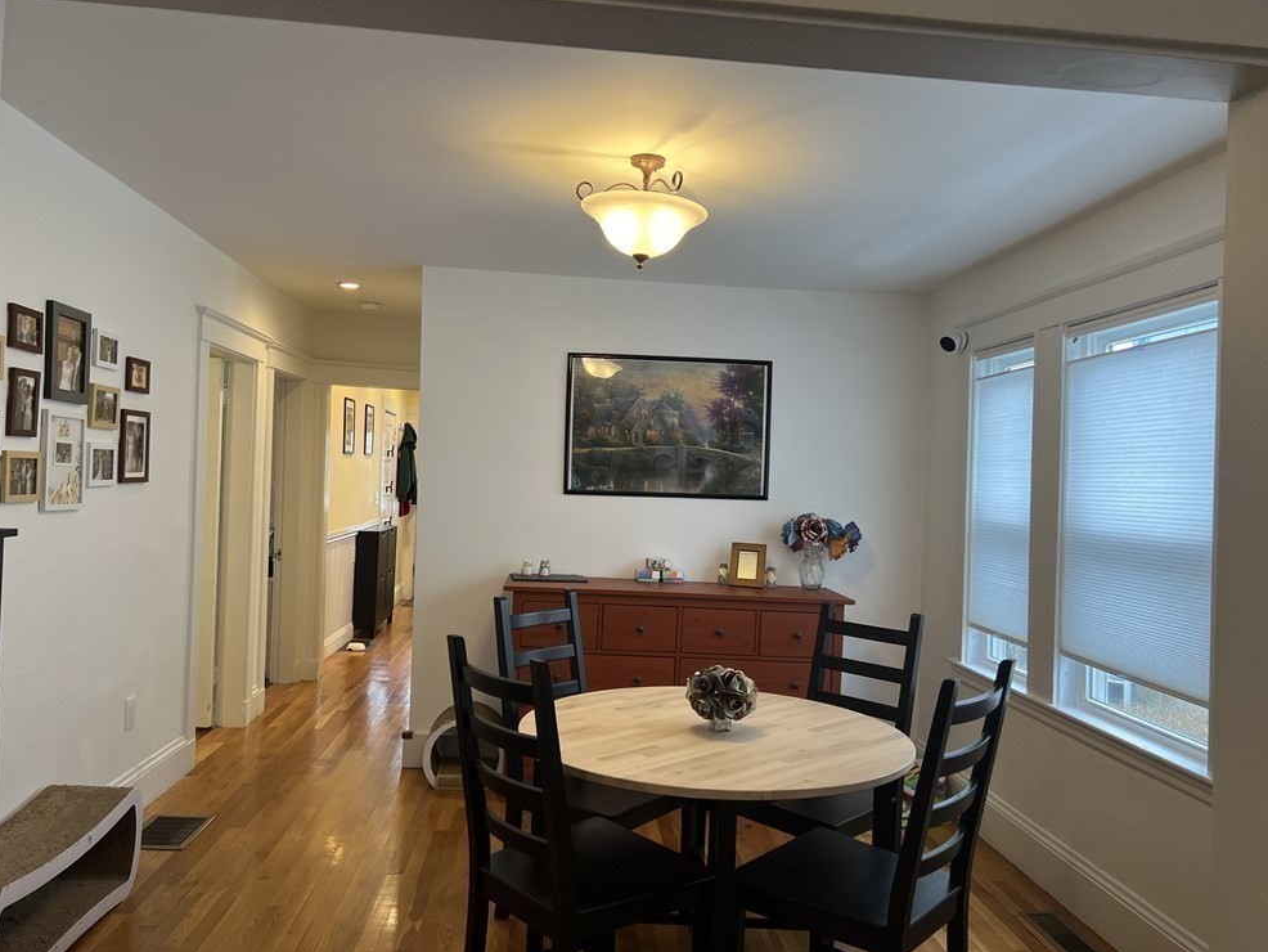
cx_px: 633
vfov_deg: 51.4
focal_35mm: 27
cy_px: 461
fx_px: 989
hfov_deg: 65.3
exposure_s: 1/120
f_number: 1.5
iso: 100
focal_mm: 5.7
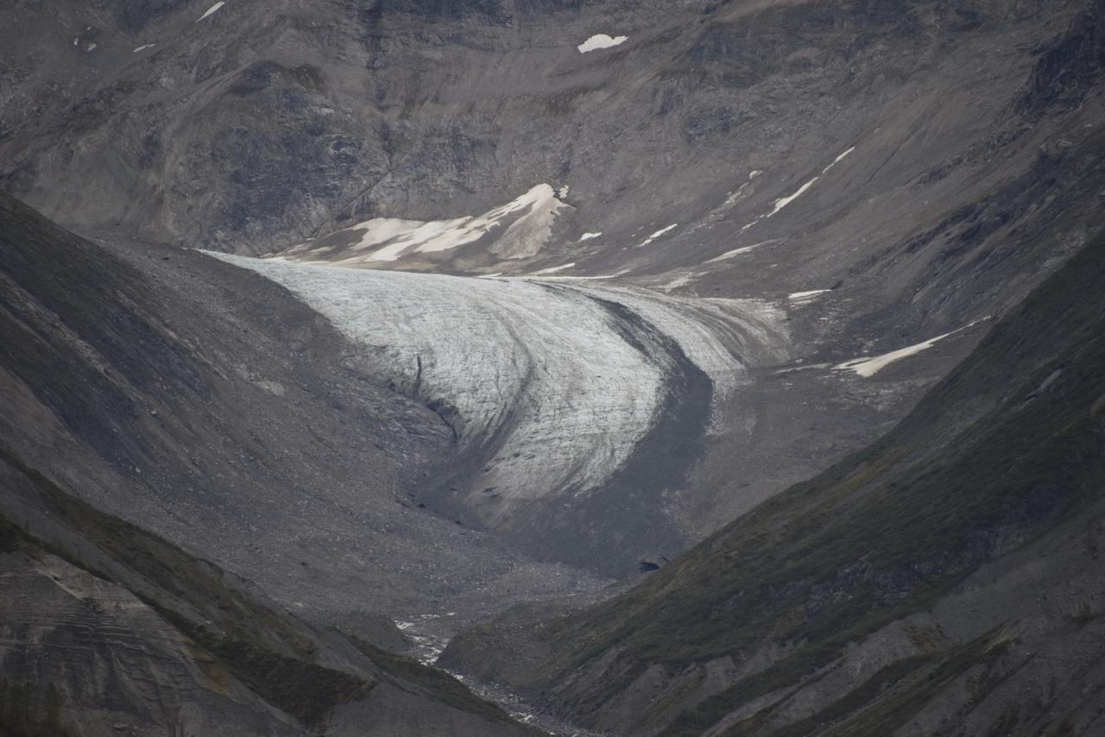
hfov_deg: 6.9
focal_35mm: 300
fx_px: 9210
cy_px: 368
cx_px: 552
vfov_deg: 4.6
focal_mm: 300
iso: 400
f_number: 5.6
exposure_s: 1/640
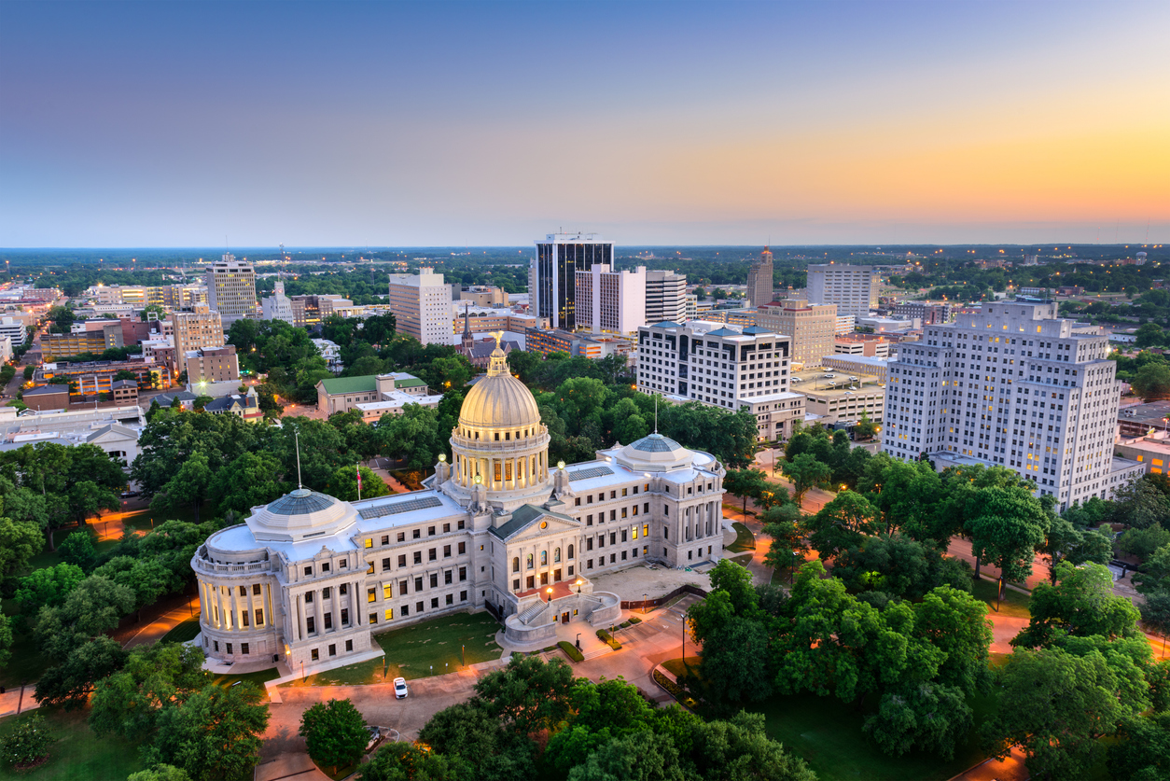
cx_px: 585
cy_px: 390
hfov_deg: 73.7
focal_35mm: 24
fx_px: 780
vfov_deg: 53.2
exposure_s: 15
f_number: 11
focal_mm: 24
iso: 64
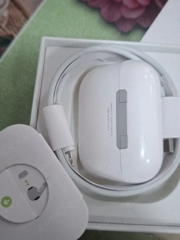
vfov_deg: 61.4
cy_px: 103
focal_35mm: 29
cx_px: 76
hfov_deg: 48.1
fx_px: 201
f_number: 1.8
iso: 320
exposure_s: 1/40
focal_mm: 5.54
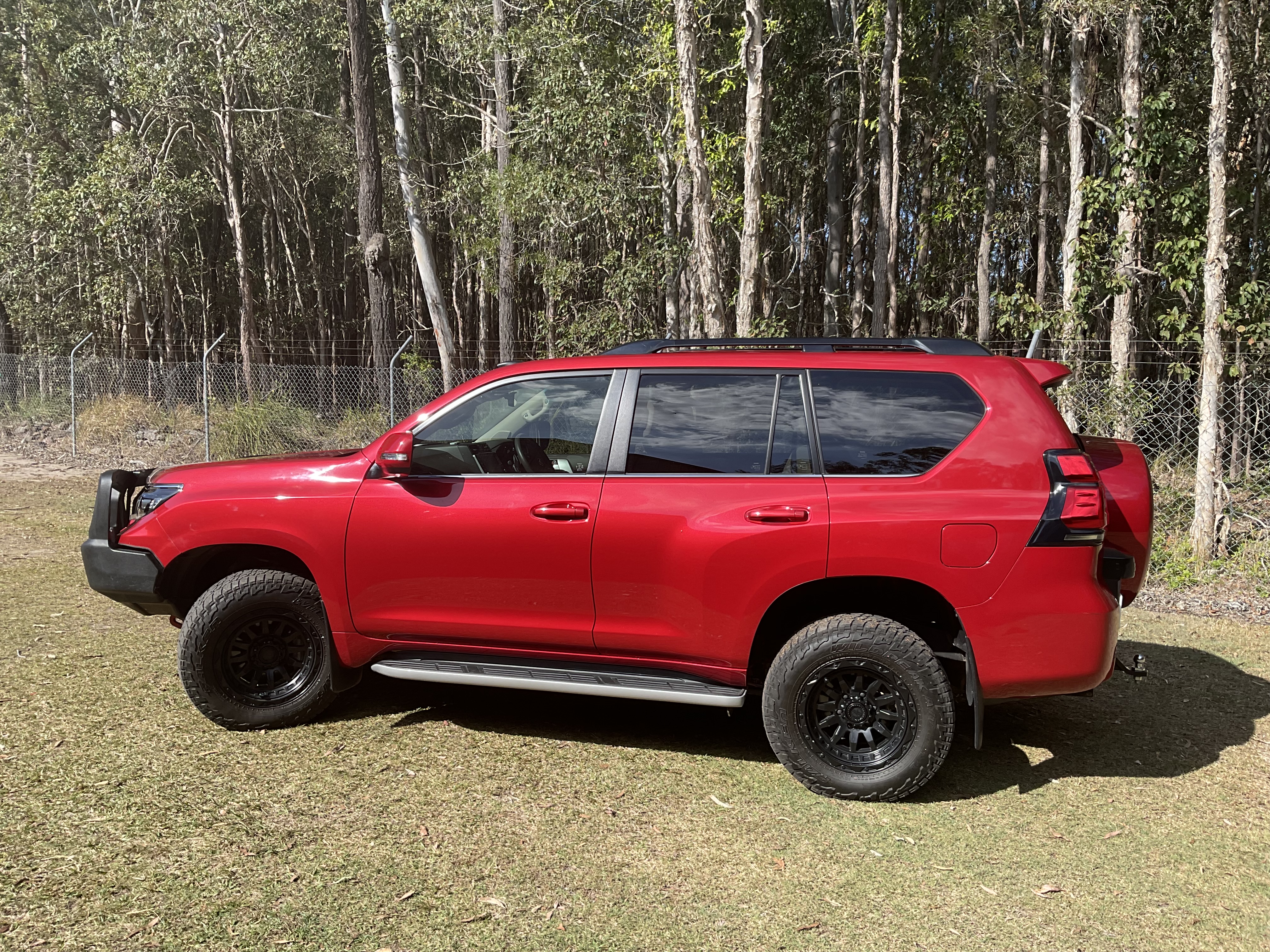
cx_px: 635
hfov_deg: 61.7
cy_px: 476
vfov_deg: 48.2
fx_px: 1064
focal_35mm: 29
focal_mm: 3
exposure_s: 1/855
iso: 16
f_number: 1.8
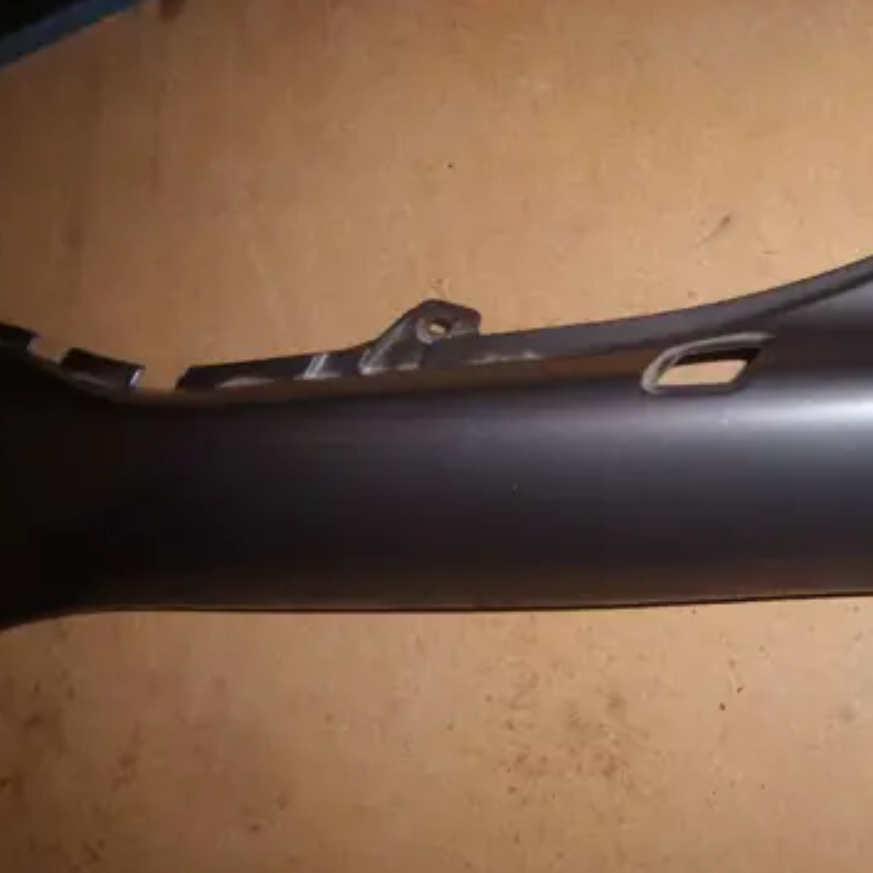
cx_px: 520
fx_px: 1198
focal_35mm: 42
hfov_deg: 39.9
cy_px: 436
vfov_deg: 40.0
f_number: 7.1
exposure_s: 1/30
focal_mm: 5.8
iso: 100
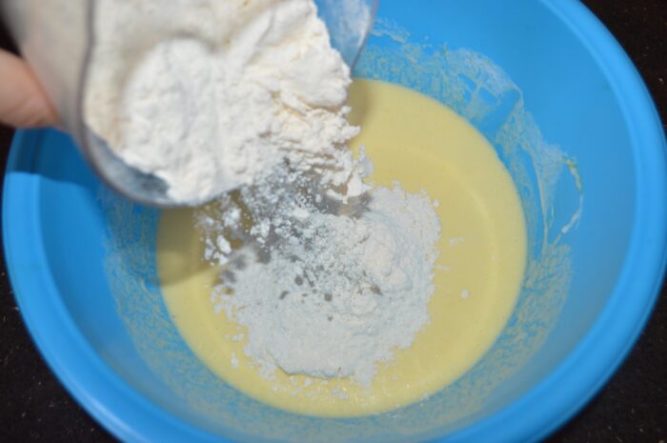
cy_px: 222
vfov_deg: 43.5
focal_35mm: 30
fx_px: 555
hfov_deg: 62.0
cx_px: 334
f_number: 3.8
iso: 400
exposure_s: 1/60
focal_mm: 20
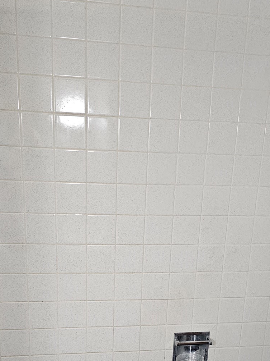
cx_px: 129
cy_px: 314
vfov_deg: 40.2
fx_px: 458
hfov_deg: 32.9
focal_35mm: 44
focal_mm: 6.3
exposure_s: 1/60
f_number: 1.7
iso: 800
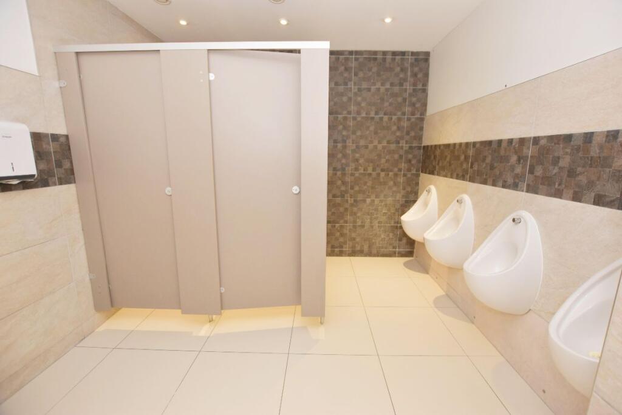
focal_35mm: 15
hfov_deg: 100.4
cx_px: 311
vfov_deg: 77.3
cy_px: 208
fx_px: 259
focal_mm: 10
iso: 1250
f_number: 4
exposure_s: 1/125
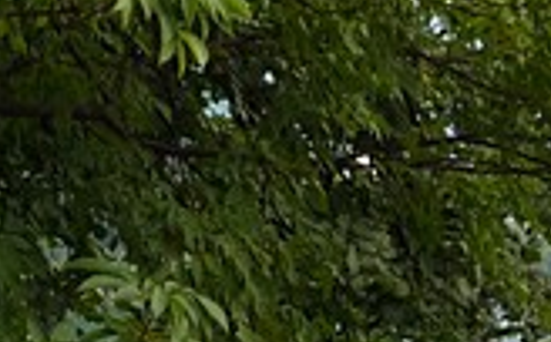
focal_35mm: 240
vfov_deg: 5.4
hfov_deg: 8.8
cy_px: 560
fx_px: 3599
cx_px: 349
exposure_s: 1/320
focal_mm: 6.8
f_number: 4
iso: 100
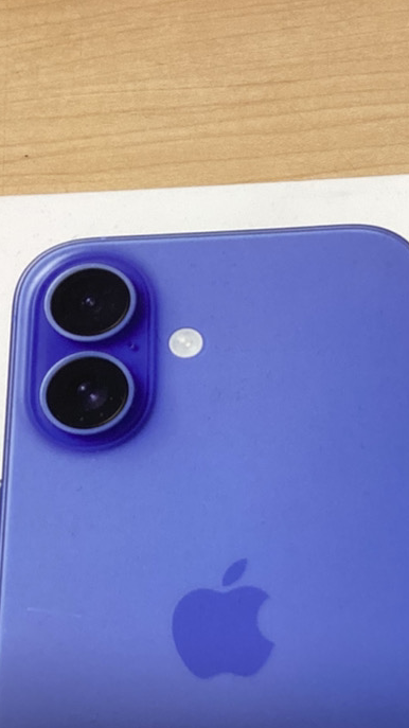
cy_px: 607
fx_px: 1139
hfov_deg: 20.2
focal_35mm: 59
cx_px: 313
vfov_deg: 34.1
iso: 64
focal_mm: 3.3
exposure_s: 1/60
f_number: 2.4
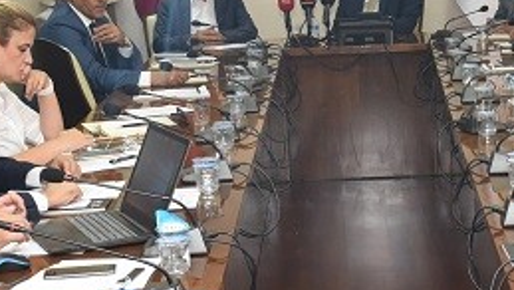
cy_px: 117
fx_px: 1541
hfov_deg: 18.8
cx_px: 390
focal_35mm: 113
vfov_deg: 10.7
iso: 2200
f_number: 7.1
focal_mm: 31
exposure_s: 1/60
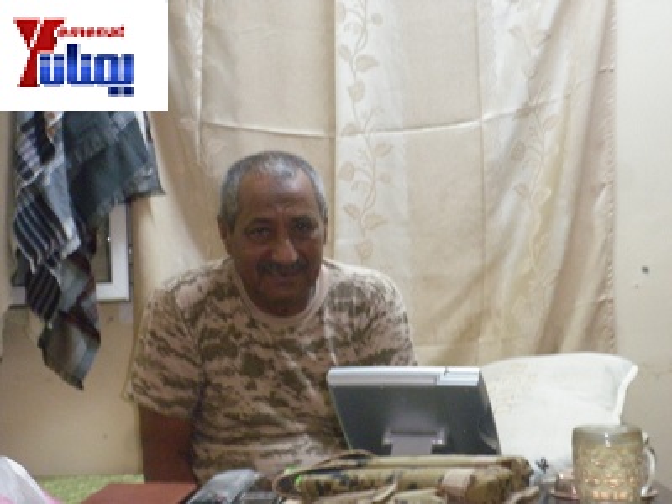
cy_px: 252
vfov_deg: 19.6
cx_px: 336
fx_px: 1456
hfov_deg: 26.0
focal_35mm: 75
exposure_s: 1/8
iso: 500
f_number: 5
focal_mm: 13.4
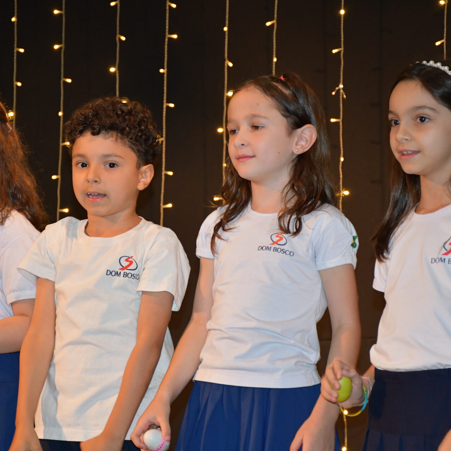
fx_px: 1990
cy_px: 227
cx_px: 181
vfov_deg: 12.9
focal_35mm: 135
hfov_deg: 12.9
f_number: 5
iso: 1600
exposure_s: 1/60
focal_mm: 70
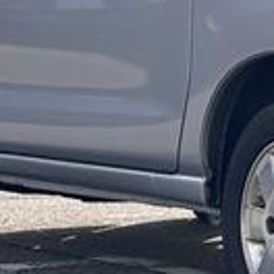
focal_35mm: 223
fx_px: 1997
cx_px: 365
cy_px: -102
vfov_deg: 7.7
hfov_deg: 7.7
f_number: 1.6
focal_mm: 5.96
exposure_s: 1/1912
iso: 32
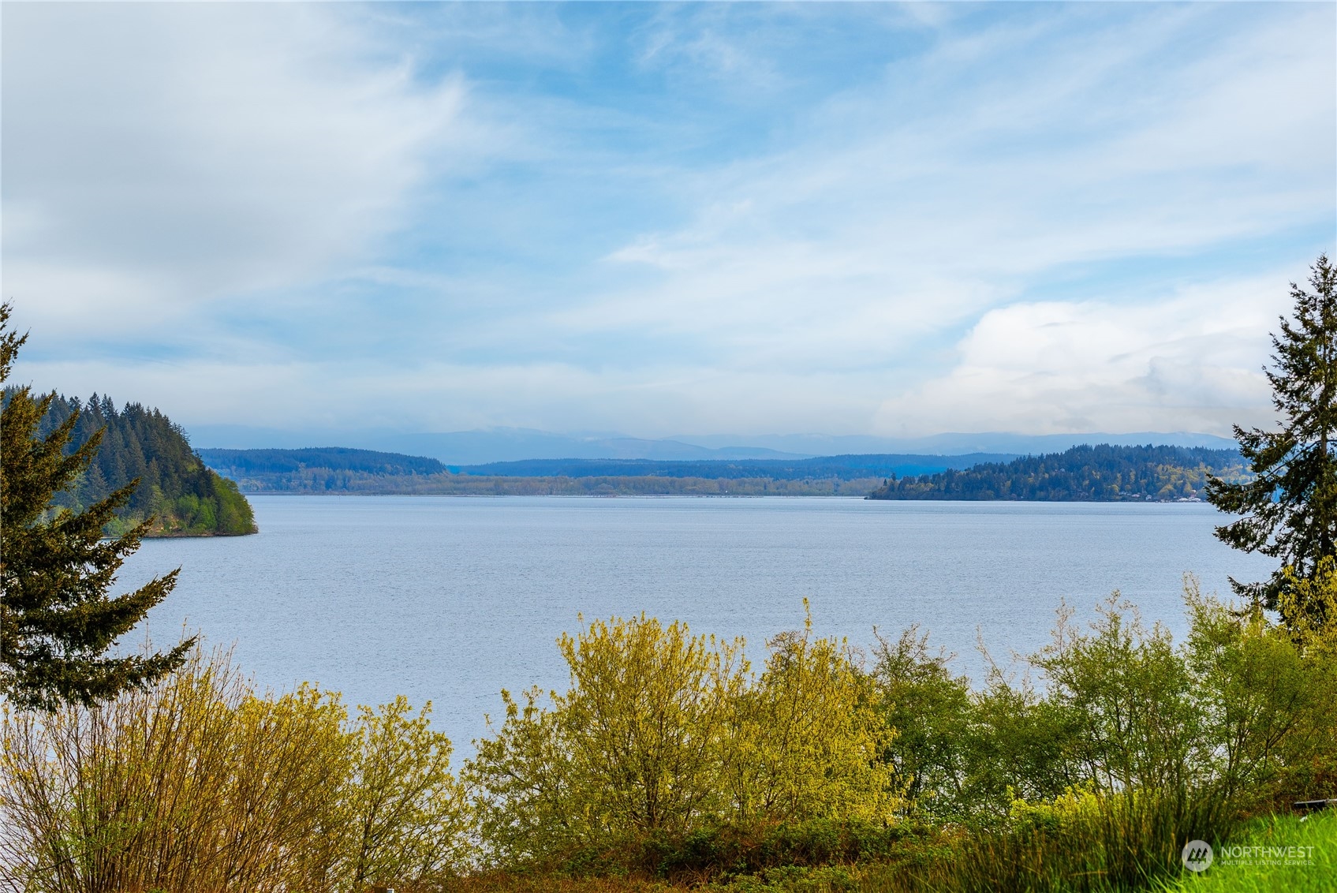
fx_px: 3716
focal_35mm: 100
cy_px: 446
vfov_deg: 13.7
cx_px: 668
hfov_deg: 20.4
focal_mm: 100
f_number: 9
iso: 400
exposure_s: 1/500
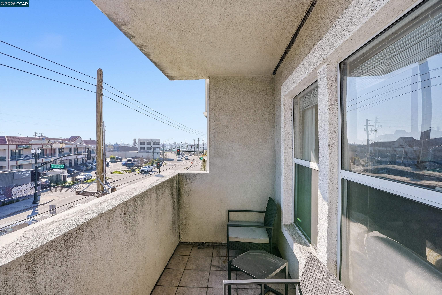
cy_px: 148
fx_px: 196
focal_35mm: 16
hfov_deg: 96.7
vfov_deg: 73.8
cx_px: 221
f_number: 8
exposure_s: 1/8000
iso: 320
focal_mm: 16
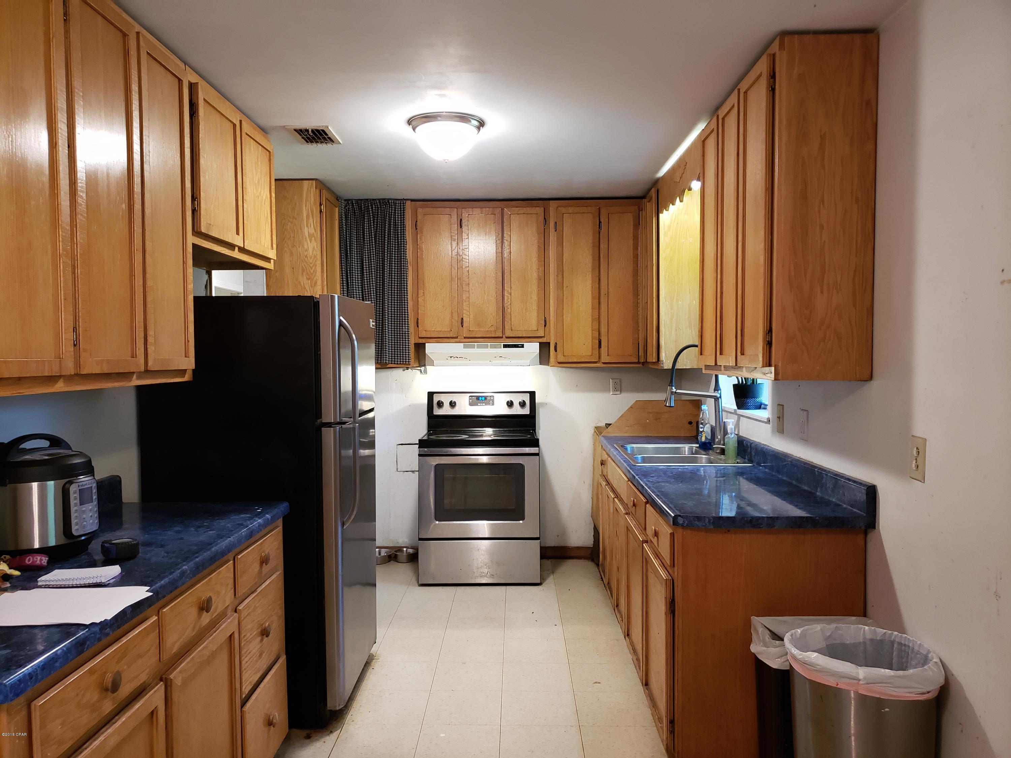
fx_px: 759
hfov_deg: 67.3
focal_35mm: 26
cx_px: 506
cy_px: 379
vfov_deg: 53.1
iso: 320
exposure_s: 1/40
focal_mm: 4.3
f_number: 1.5
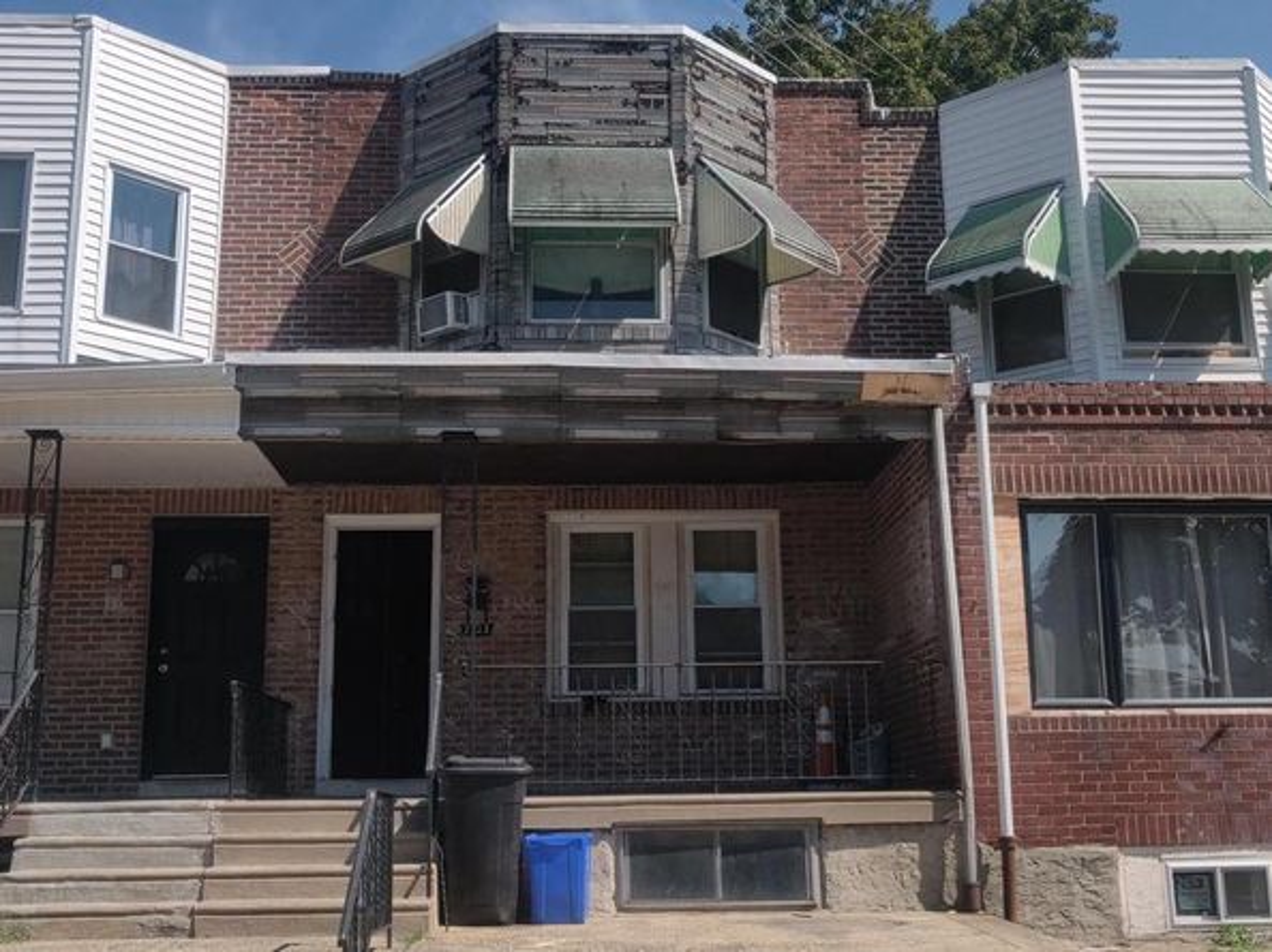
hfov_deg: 69.4
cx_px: 636
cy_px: 476
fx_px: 918
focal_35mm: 25
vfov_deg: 54.8
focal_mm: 4.25
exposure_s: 1/2336
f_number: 1.7
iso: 100
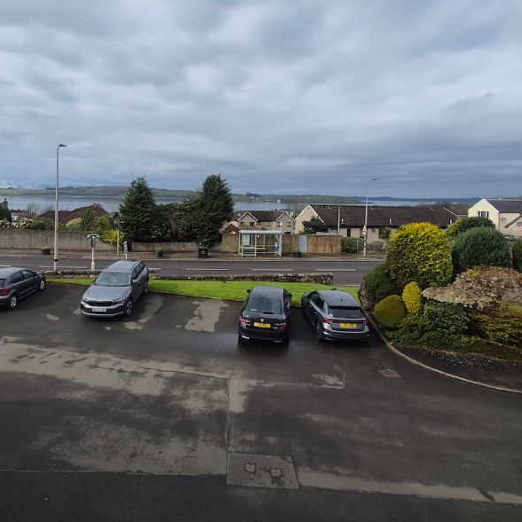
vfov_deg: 73.5
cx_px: 219
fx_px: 341
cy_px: 195
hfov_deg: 74.3
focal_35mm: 20
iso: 50
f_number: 2.2
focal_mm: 1.74
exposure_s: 1/2496
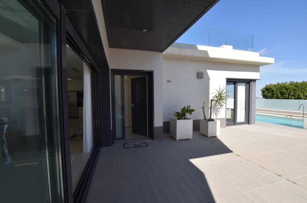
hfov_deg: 100.5
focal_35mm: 15
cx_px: 154
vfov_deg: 77.0
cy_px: 102
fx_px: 128
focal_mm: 10
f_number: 8
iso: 200
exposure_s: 1/400
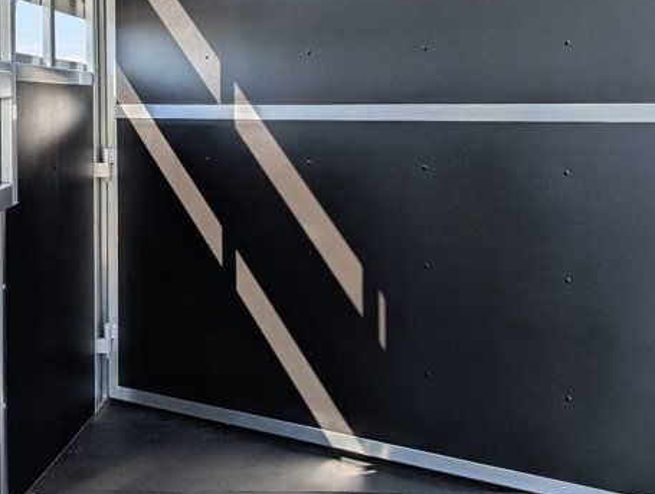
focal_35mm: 54
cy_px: 123
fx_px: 1024
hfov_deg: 35.5
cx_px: 321
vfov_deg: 26.8
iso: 19
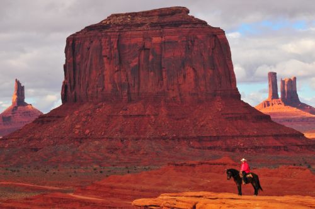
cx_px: 158
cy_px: 104
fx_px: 1245
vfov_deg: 9.6
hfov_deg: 14.4
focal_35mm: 142
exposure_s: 1/80
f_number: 20
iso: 200
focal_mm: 95
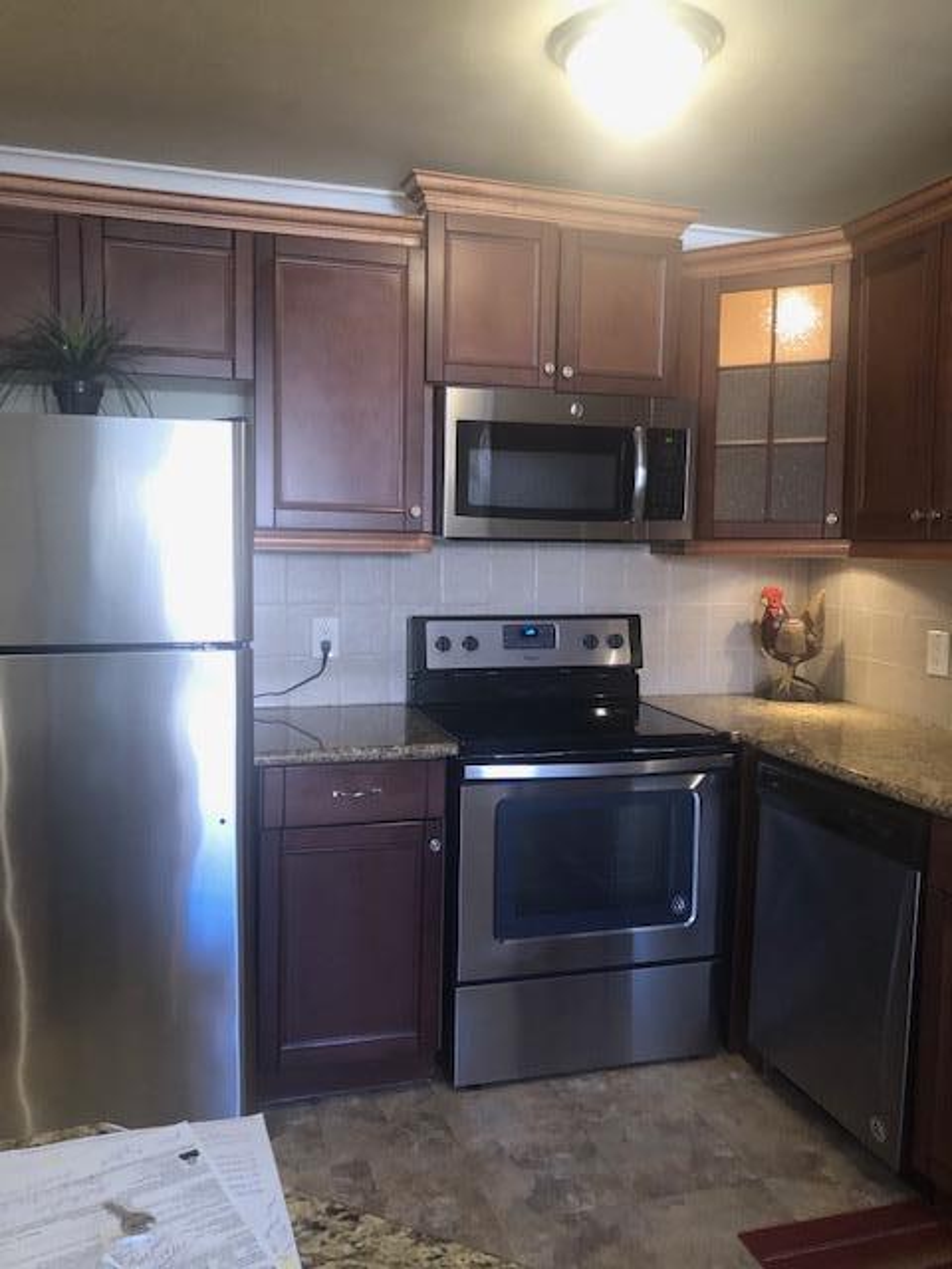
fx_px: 1027
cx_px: 476
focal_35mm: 28
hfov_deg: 49.7
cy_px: 634
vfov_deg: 63.4
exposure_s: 1/15
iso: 64
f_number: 1.8
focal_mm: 3.99
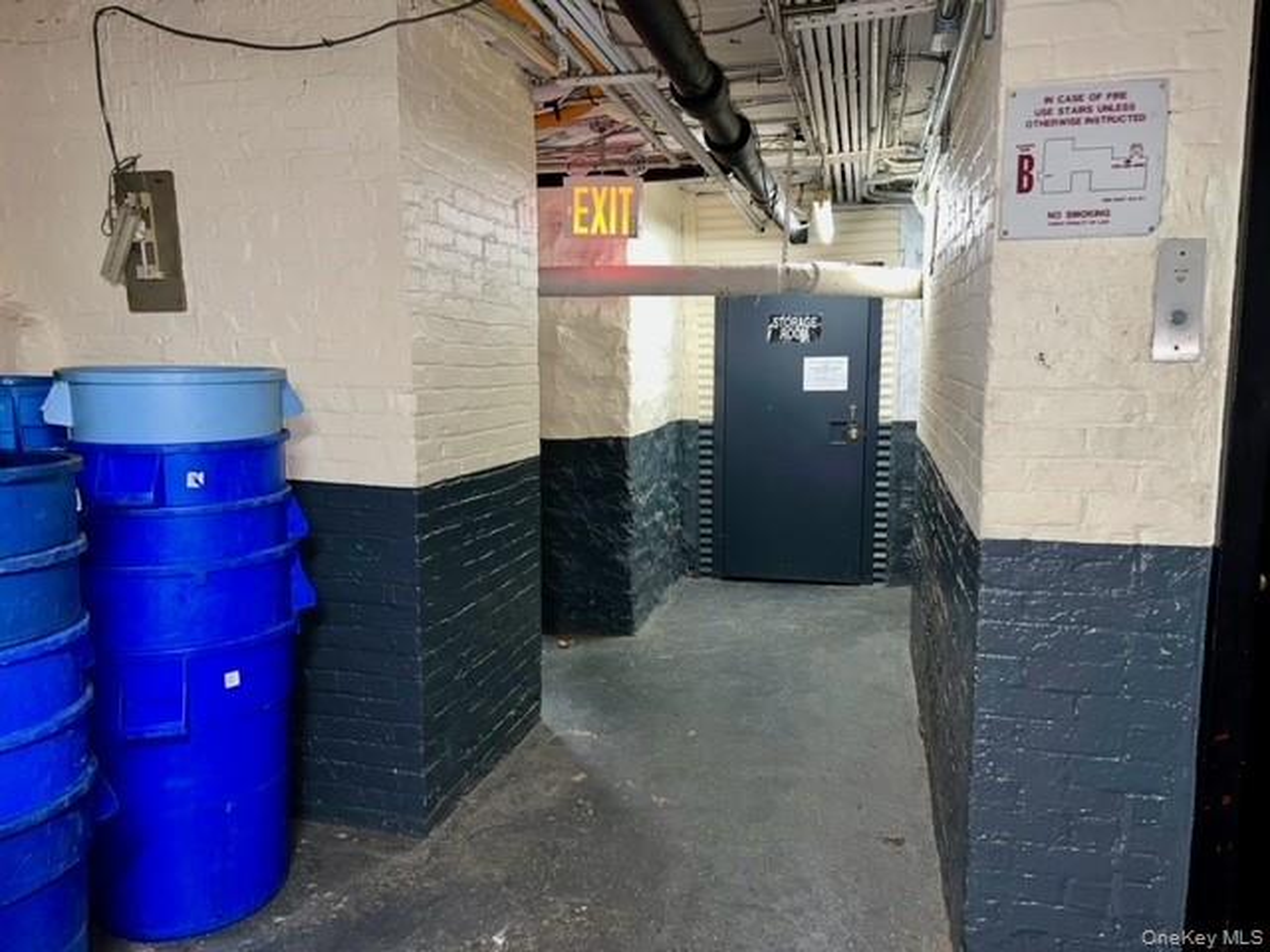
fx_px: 954
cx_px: 635
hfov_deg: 67.3
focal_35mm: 26
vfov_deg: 53.1
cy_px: 476
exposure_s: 1/14
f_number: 1.5
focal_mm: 5.7
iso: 64
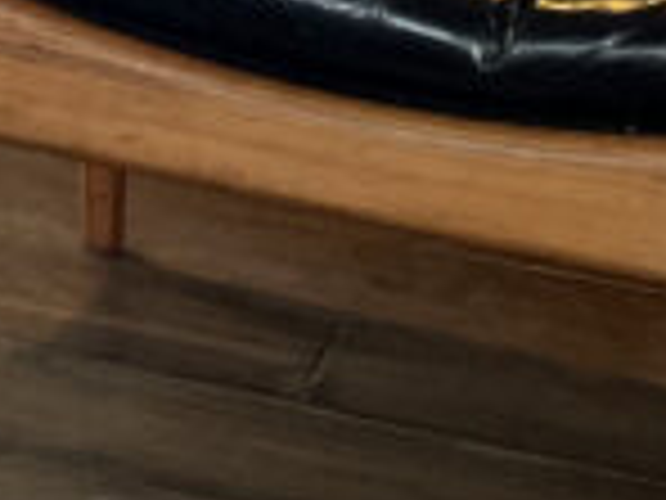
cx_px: -972
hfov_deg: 9.6
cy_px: -1171
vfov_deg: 7.1
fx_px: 3463
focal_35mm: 180
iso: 50
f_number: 1.6
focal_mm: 5.1
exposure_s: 1/122
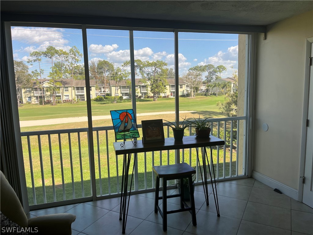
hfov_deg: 67.3
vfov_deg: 53.1
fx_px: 235
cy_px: 118
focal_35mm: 26
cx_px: 156
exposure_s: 1/676
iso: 50
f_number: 1.6
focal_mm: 5.1
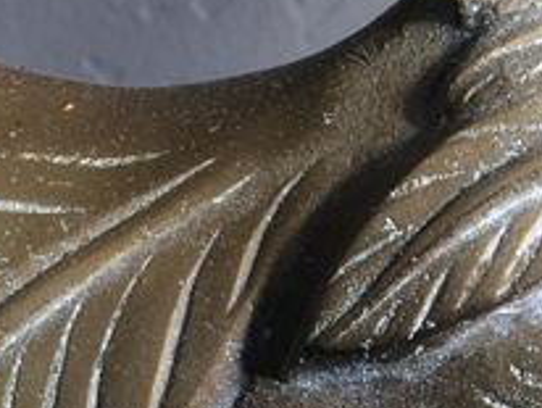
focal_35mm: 131
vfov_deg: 10.9
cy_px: 638
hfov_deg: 14.7
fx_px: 2054
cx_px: 600
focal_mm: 4.12
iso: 50
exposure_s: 1/60
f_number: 2.2
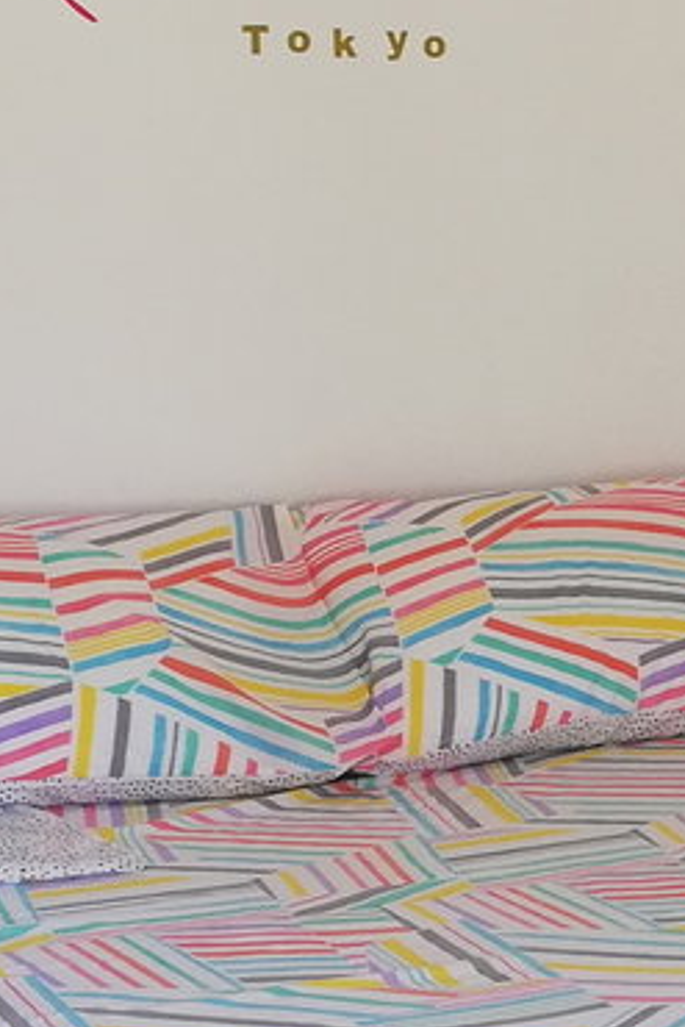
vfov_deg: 17.5
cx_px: 901
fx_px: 3336
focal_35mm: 117
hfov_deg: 11.4
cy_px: 600
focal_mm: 3.81
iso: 64
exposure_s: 1/50
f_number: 2.2
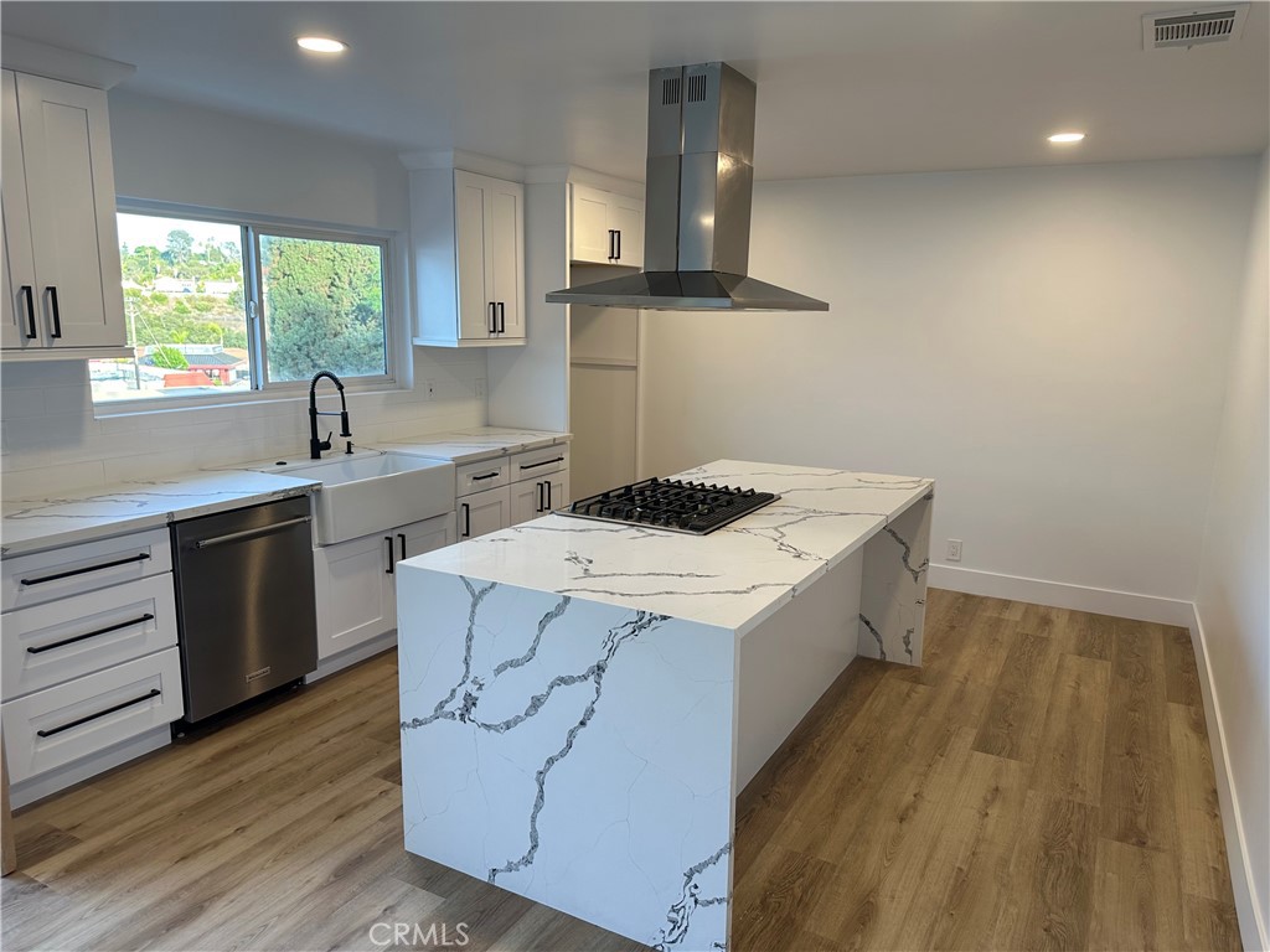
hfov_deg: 71.6
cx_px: 635
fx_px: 881
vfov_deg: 56.8
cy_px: 476
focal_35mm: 24
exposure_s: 1/121
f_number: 1.78
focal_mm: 6.86
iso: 100
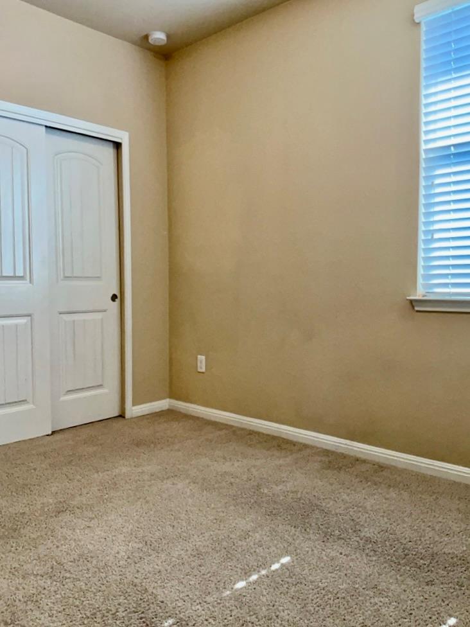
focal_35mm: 27
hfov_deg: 51.4
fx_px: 489
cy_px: 314
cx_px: 235
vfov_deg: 65.3
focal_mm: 3
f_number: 1.8
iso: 125
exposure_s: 1/100
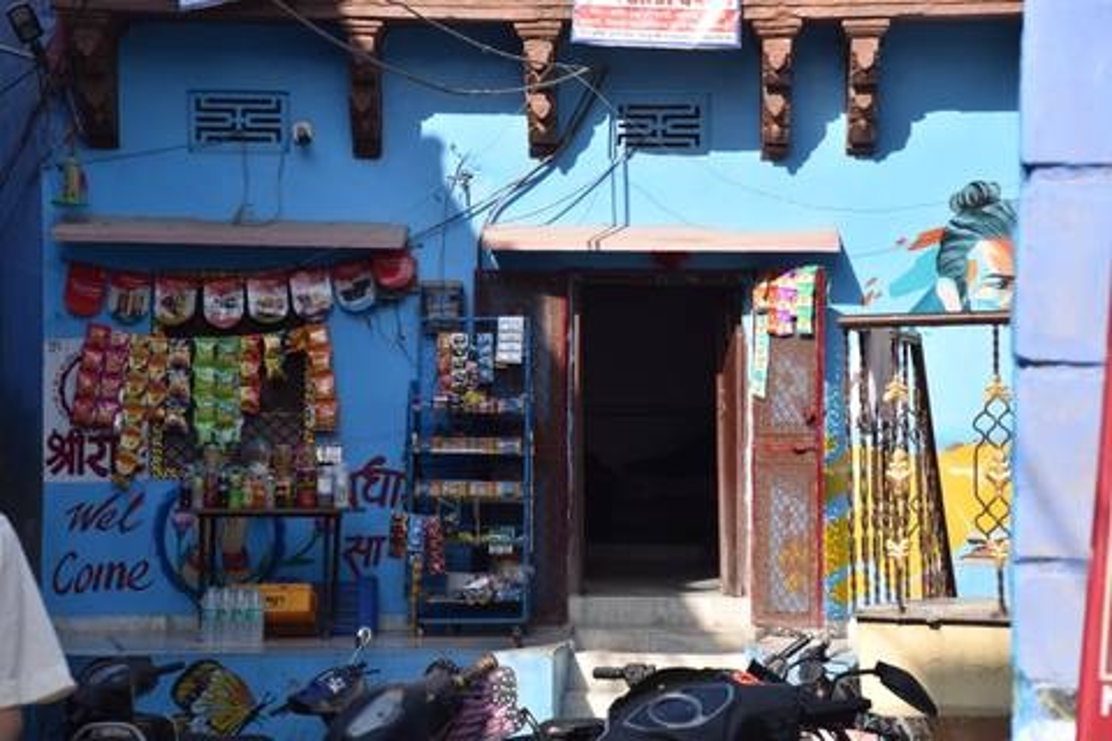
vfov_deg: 10.8
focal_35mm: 128
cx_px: 556
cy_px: 370
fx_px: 3938
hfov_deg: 16.1
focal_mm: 85
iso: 160
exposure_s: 1/250
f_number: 10
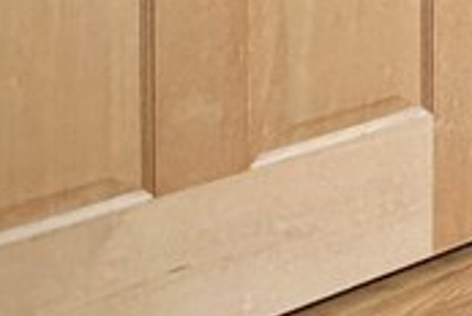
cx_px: 1124
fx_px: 1129
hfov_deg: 14.9
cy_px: -425
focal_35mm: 86
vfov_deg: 12.7
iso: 250
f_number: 2.2
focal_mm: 2.22
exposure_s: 1/120
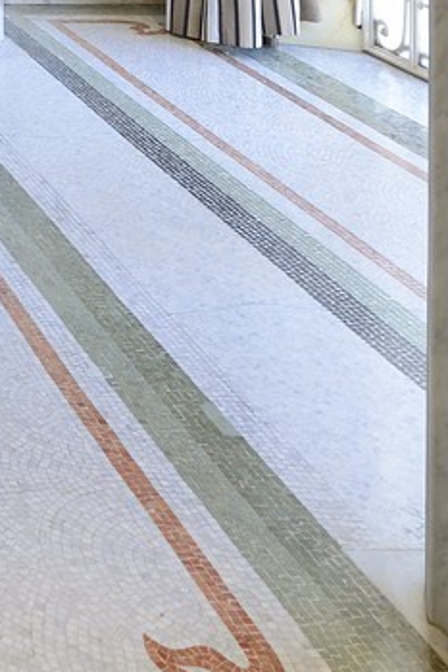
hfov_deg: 16.1
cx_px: -465
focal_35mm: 64
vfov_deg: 23.8
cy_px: -374
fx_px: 1196
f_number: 4
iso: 640
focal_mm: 14
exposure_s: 1/50
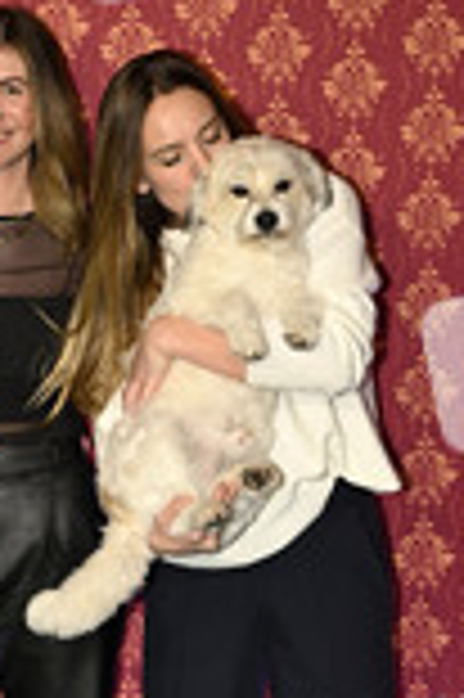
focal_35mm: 88
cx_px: -117
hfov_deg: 14.9
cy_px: 572
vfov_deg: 22.8
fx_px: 1705
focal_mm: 34
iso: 200
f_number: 2.8
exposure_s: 1/200
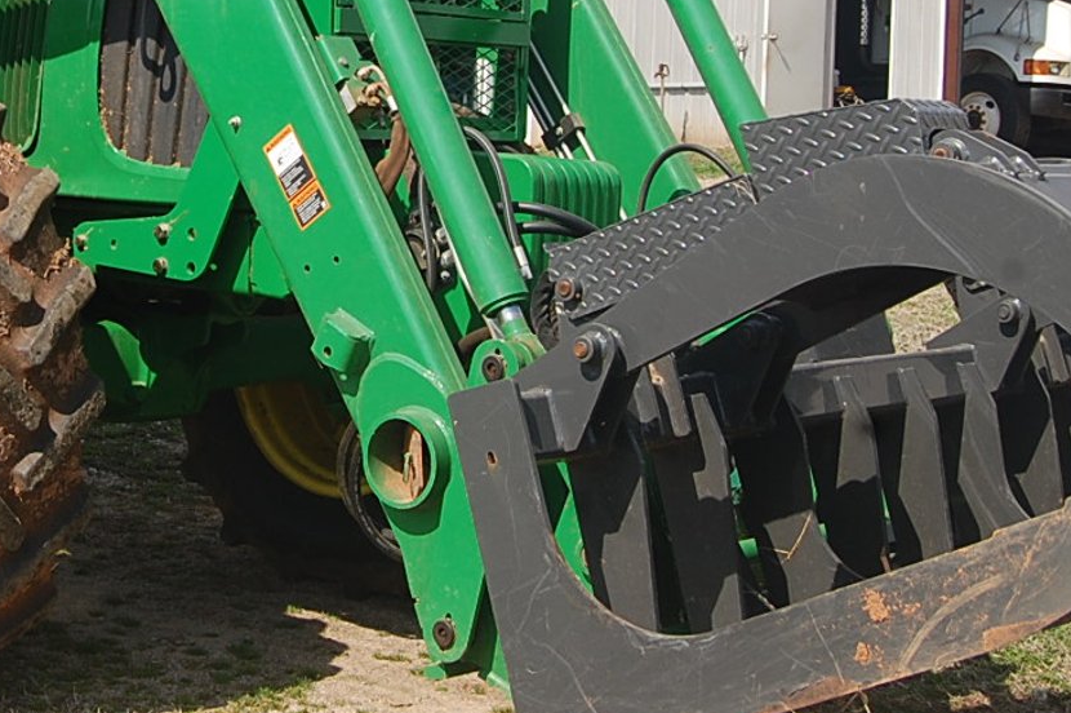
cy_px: 19
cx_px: 118
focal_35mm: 74
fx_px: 2200
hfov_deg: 26.5
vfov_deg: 18.0
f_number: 9
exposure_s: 1/320
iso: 200
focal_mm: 24
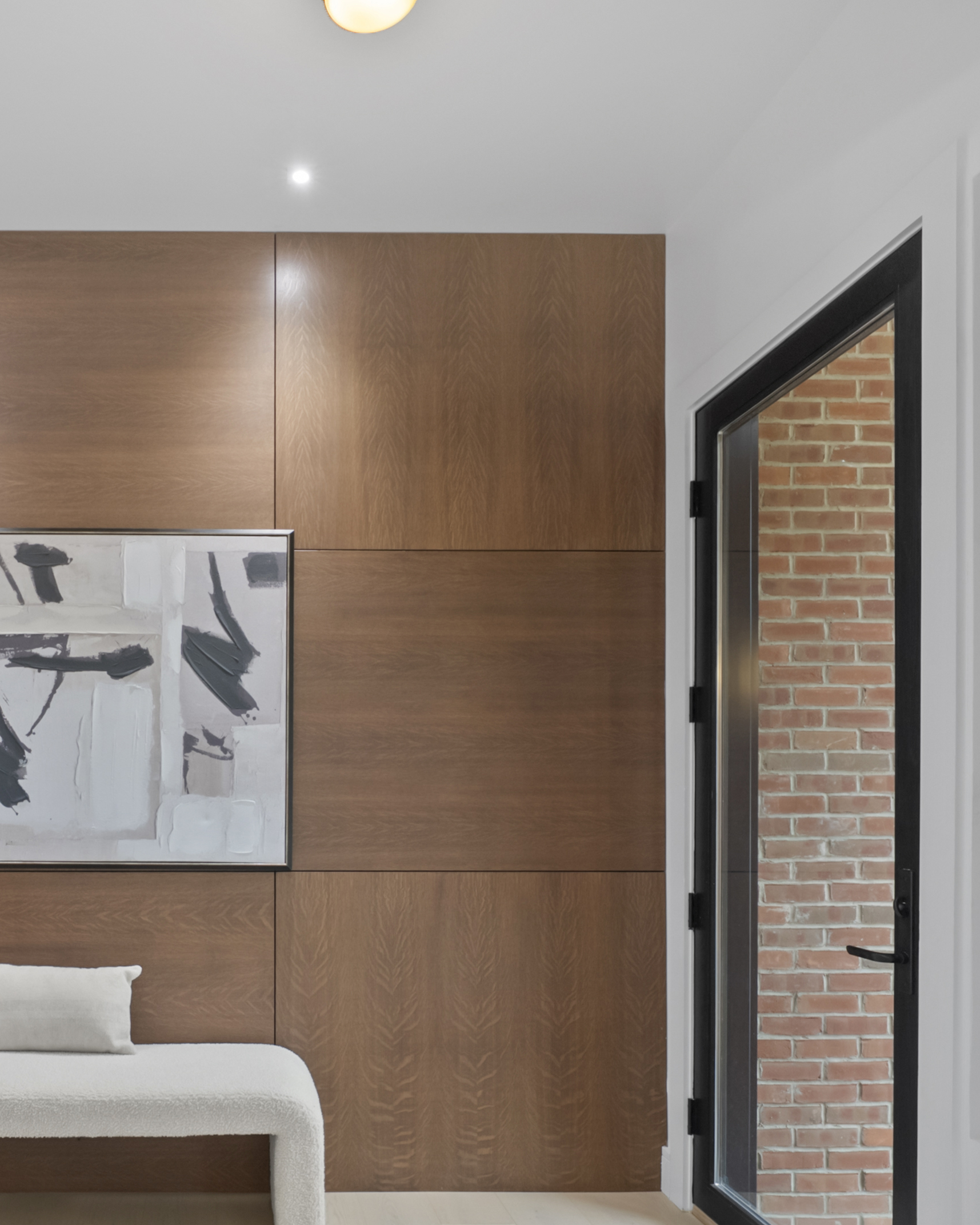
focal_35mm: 26
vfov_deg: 64.5
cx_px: 230
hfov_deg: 52.2
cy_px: 804
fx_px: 943
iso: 1000
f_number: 9
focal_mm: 14
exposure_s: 1/10
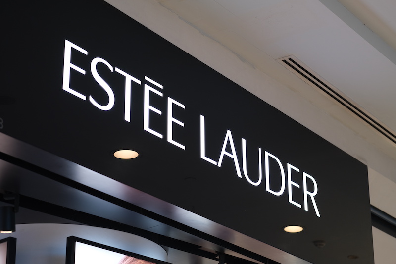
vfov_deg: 16.3
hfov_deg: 24.2
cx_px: 198
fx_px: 924
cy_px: 132
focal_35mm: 84
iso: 320
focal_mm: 56
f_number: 2.8
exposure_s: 1/105
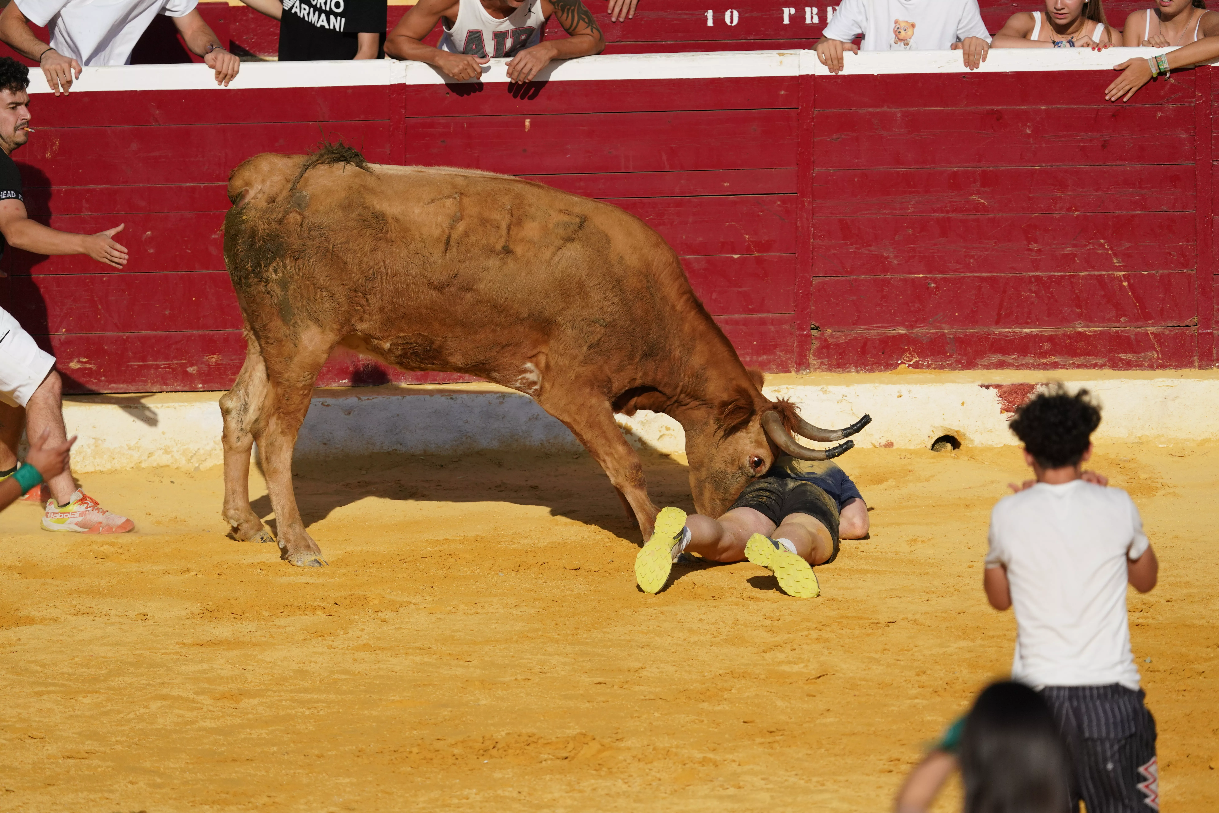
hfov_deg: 4.2
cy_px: 406
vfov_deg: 2.8
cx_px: 610
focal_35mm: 493
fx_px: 16695
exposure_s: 1/5000
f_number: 6.3
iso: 800
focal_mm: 493
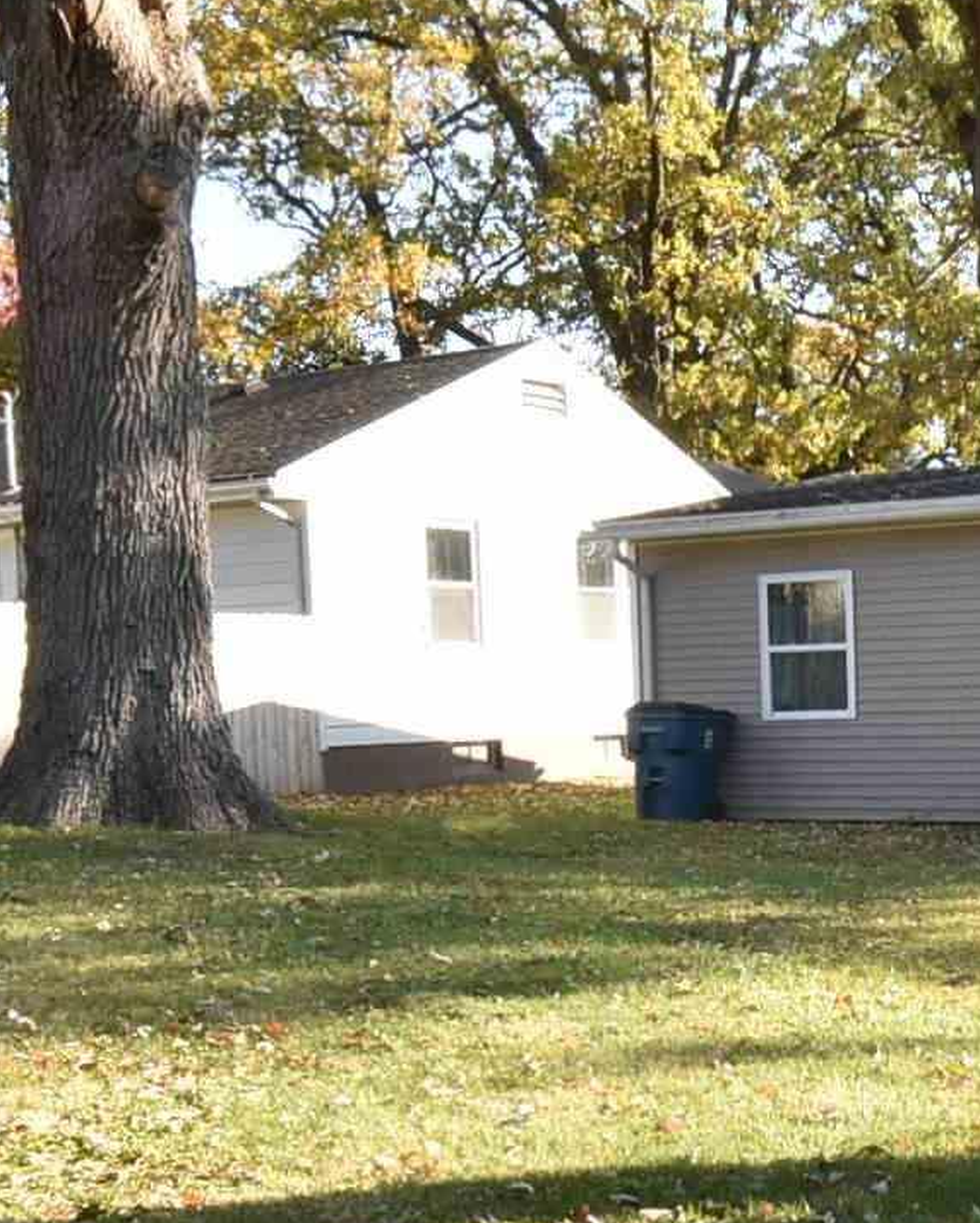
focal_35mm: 59
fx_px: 2137
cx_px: 822
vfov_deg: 31.3
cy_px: 927
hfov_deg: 25.3
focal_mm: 10
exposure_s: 1/60
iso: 400
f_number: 13
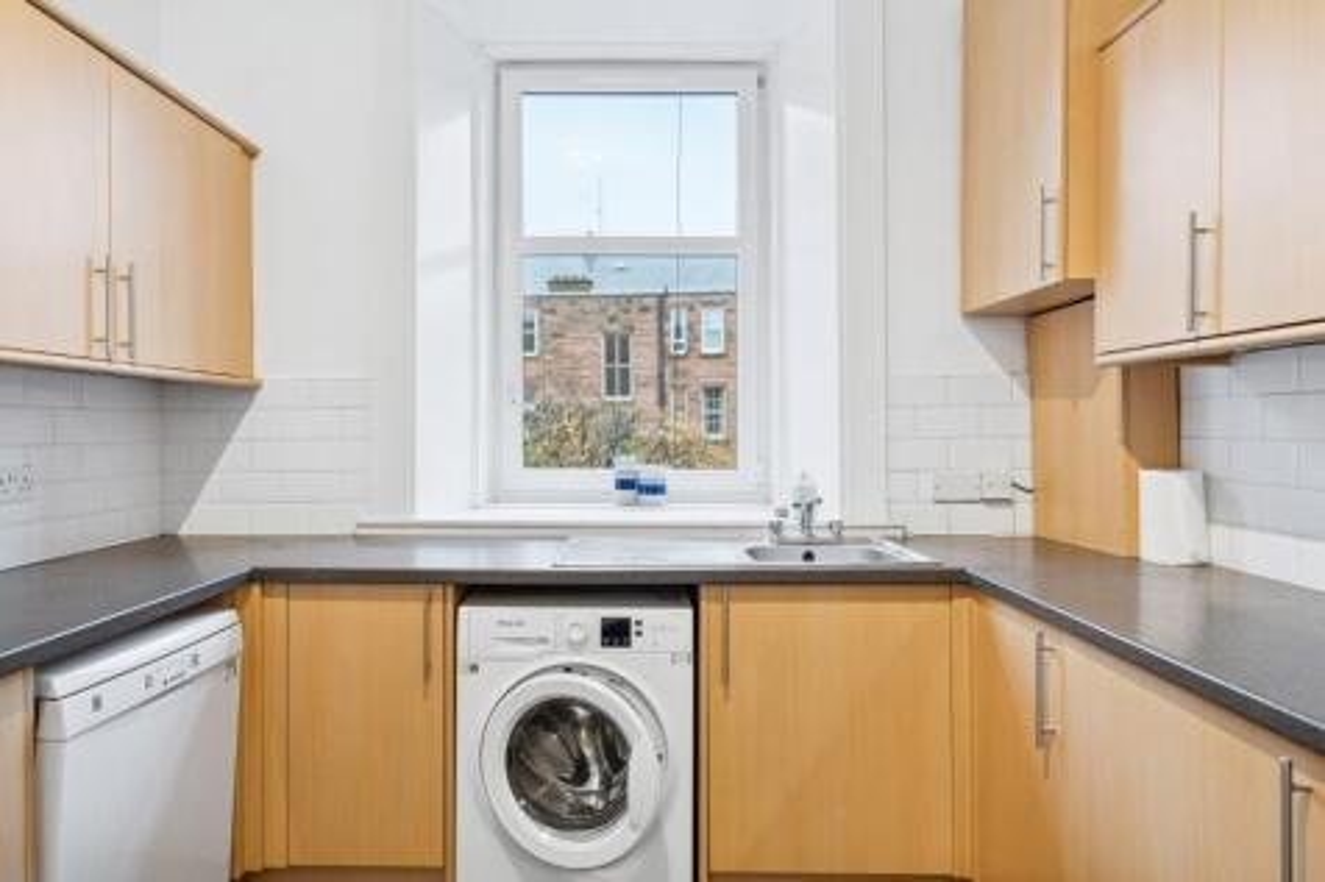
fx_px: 773
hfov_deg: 81.2
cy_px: 441
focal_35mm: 21
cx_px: 662
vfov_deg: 59.5
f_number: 4
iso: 500
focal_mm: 21
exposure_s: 1/40
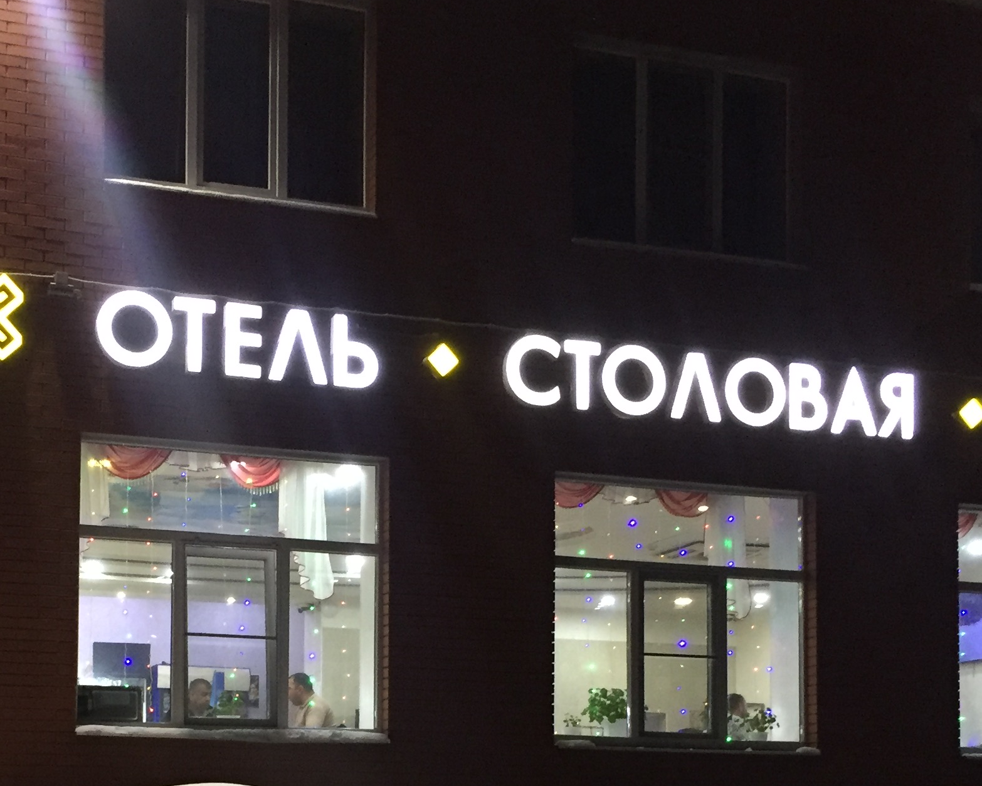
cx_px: 300
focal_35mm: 59
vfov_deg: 24.8
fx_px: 1715
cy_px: 748
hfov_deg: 31.6
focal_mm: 4.15
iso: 250
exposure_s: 1/17
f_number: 2.2
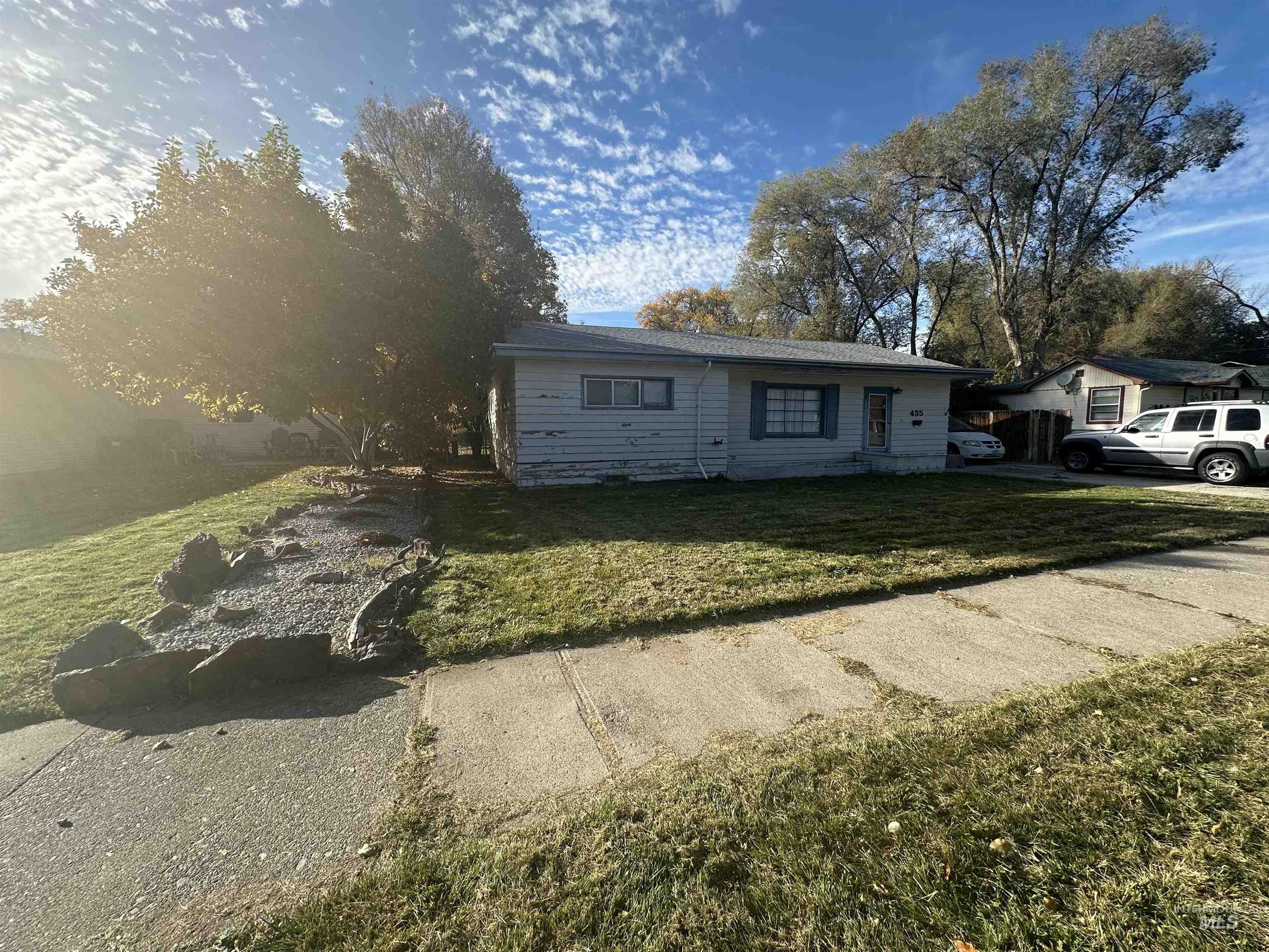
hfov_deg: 102.1
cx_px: 634
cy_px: 476
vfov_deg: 85.7
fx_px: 513
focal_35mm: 14
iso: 40
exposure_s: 1/932
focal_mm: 2.22
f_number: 2.2
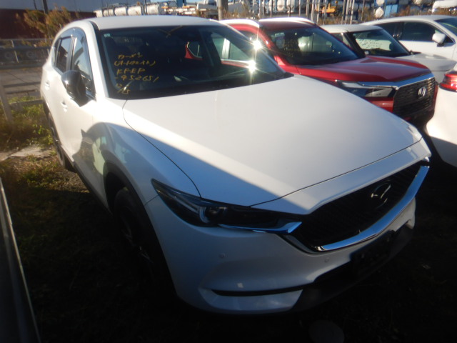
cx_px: 228
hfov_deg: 71.6
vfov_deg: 56.8
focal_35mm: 24
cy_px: 172
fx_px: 317
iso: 125
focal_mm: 4.3
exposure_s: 1/500
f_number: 2.8
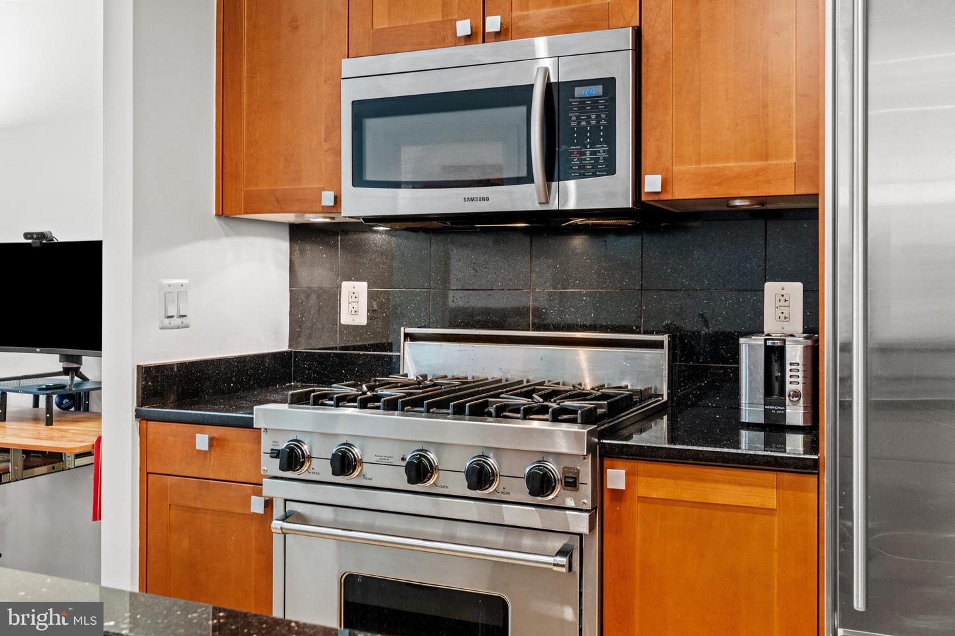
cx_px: 478
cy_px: 318
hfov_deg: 55.1
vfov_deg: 38.4
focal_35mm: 34
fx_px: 915
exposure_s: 1/4
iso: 800
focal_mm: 34.5
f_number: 9
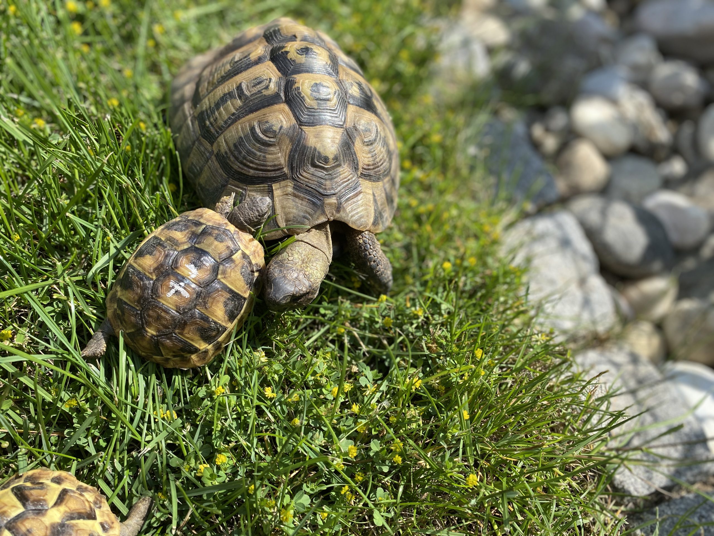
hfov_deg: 67.3
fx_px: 536
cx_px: 357
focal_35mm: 26
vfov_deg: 53.1
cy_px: 268
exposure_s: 1/1379
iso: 32
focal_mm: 4.25
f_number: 1.8
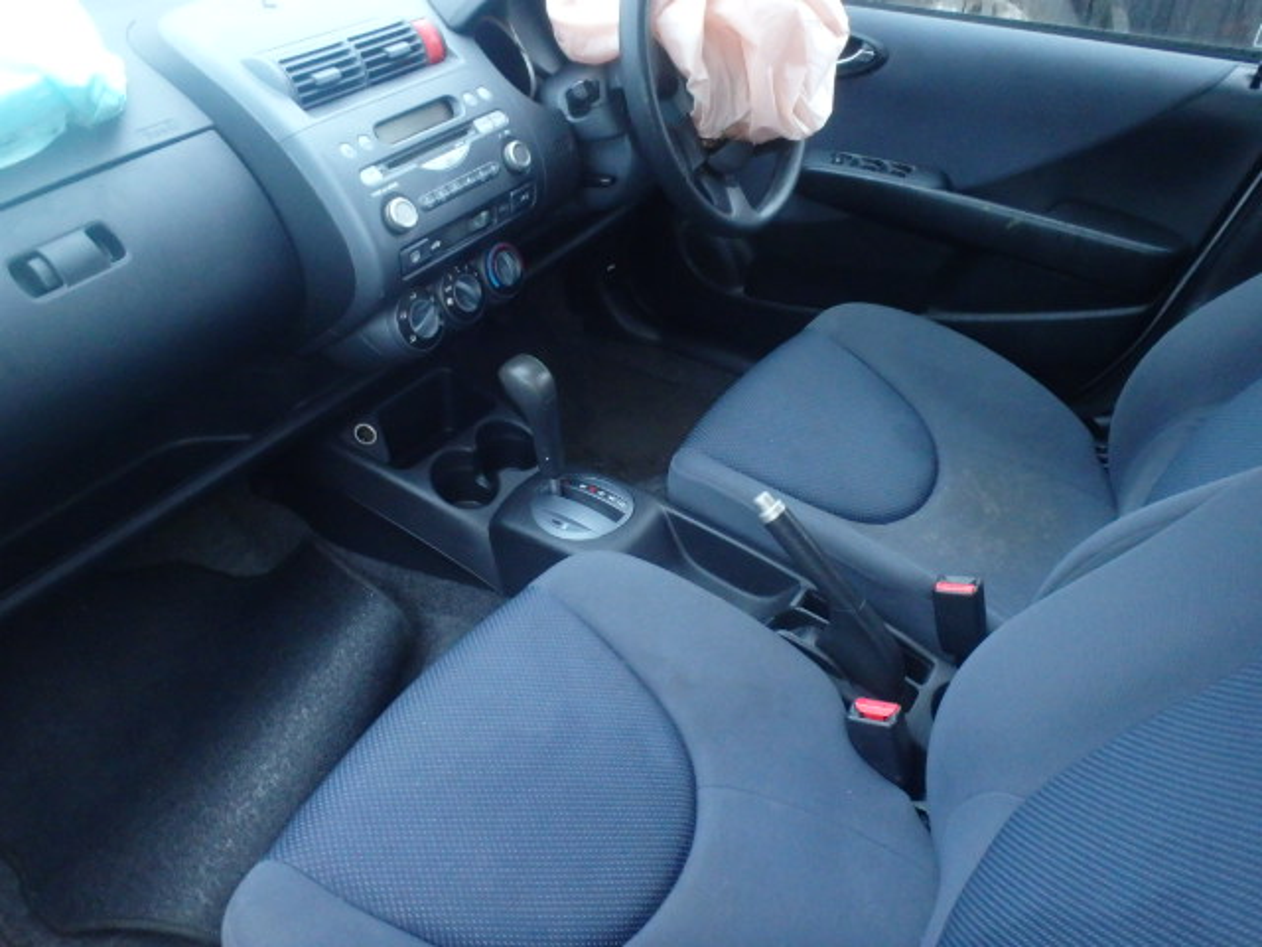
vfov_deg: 49.7
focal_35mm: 28
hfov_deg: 63.4
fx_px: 1021
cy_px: 474
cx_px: 631
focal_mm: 5
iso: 1250
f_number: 3.9
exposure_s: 1/8
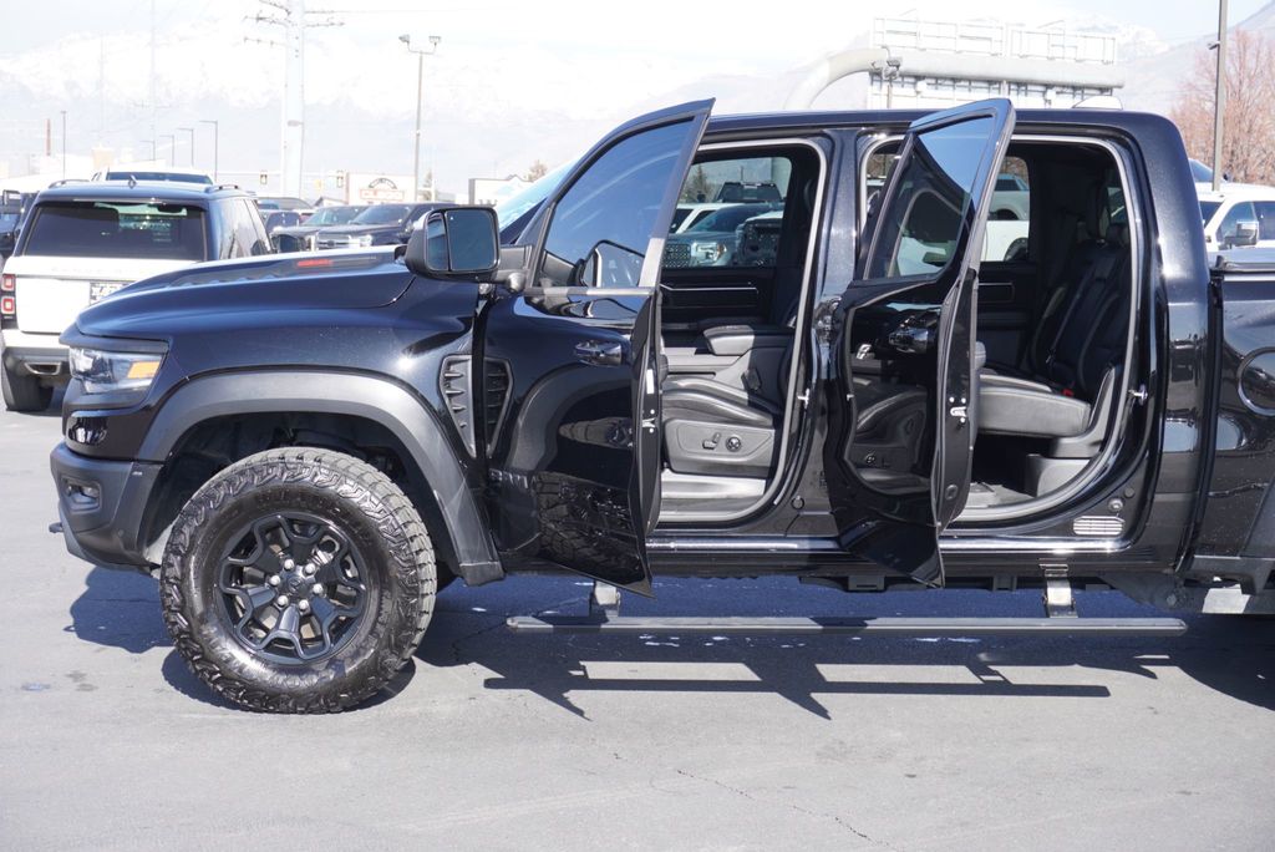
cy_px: 426
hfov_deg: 35.9
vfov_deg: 24.4
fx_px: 1967
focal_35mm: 56
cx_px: 638
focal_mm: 37
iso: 100
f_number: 7.1
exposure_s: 1/100
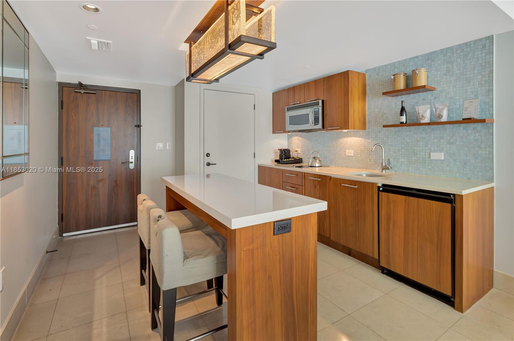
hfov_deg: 93.3
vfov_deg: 70.3
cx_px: 257
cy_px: 170
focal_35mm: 17
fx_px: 242
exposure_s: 1/4
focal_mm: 17
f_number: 6.3
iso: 100
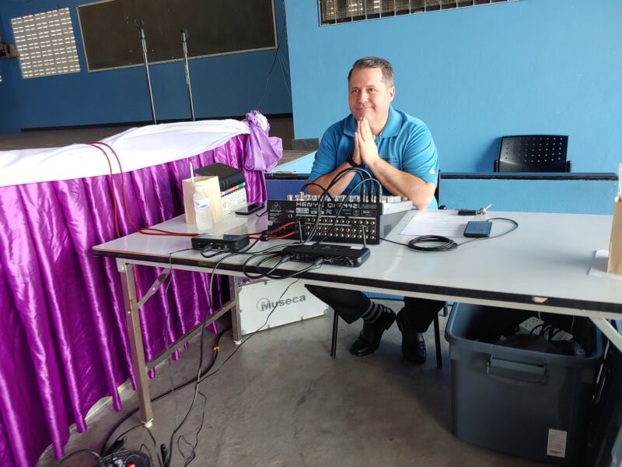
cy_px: 234
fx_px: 449
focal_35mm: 25
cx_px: 311
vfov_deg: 54.9
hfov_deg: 69.4
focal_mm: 4.23
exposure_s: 1/100
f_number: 1.5
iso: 50
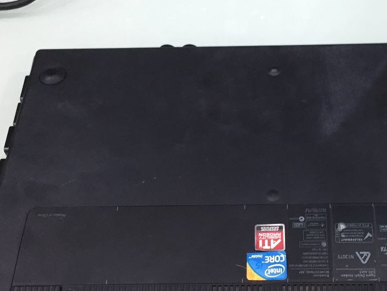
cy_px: 179
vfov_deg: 23.6
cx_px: 277
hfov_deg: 30.8
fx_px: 693
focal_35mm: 62
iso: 160
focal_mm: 4.15
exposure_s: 1/33
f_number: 2.2
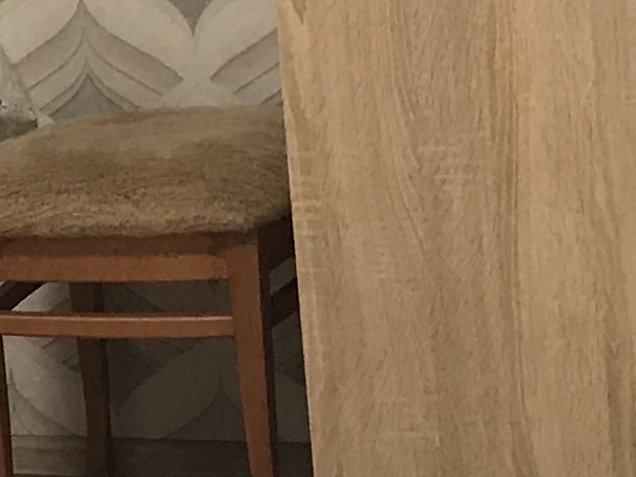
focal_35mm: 187
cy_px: 357
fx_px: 3436
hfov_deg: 10.1
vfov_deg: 7.9
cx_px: -446
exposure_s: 1/33
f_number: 1.8
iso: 32
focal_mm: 3.99
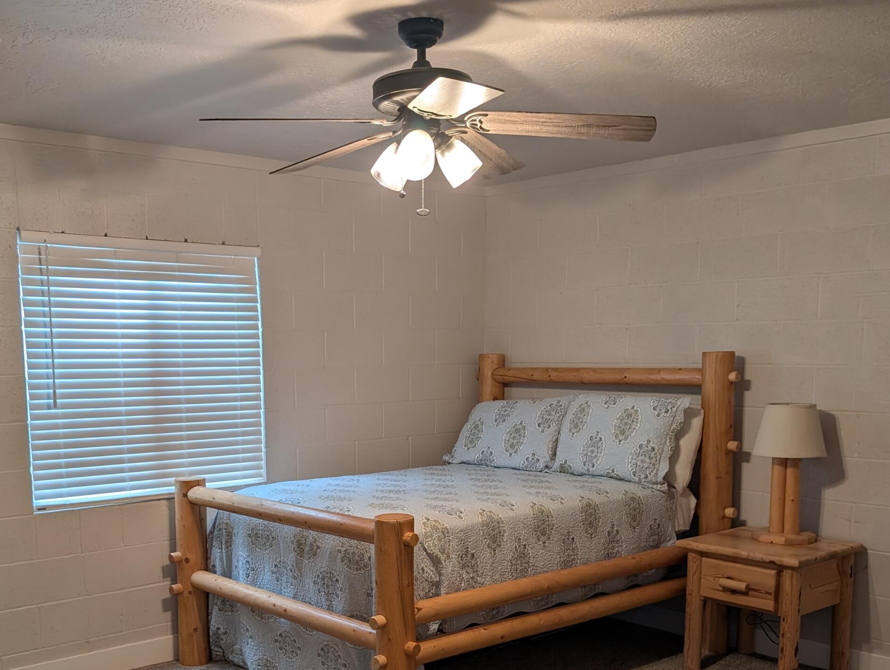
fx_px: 978
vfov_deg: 36.8
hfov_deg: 48.6
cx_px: 356
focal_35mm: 38
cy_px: 508
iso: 125
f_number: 1.68
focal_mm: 6.9
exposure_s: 1/120
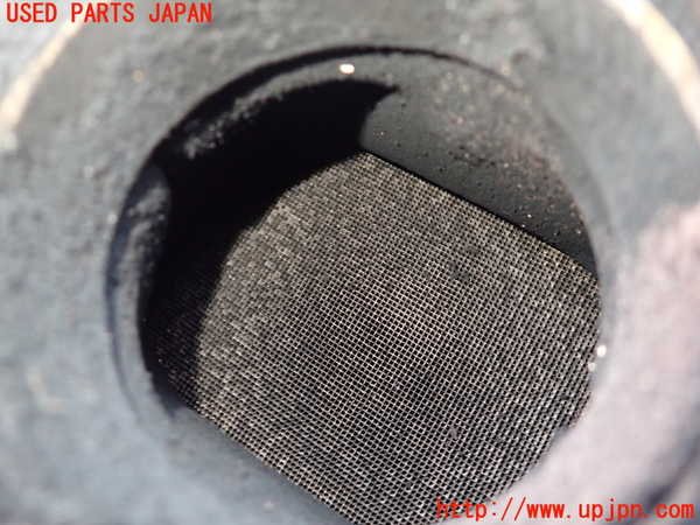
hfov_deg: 69.4
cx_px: 350
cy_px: 262
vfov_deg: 54.9
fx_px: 506
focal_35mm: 25
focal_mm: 4.5
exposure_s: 1/30
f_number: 2
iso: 640
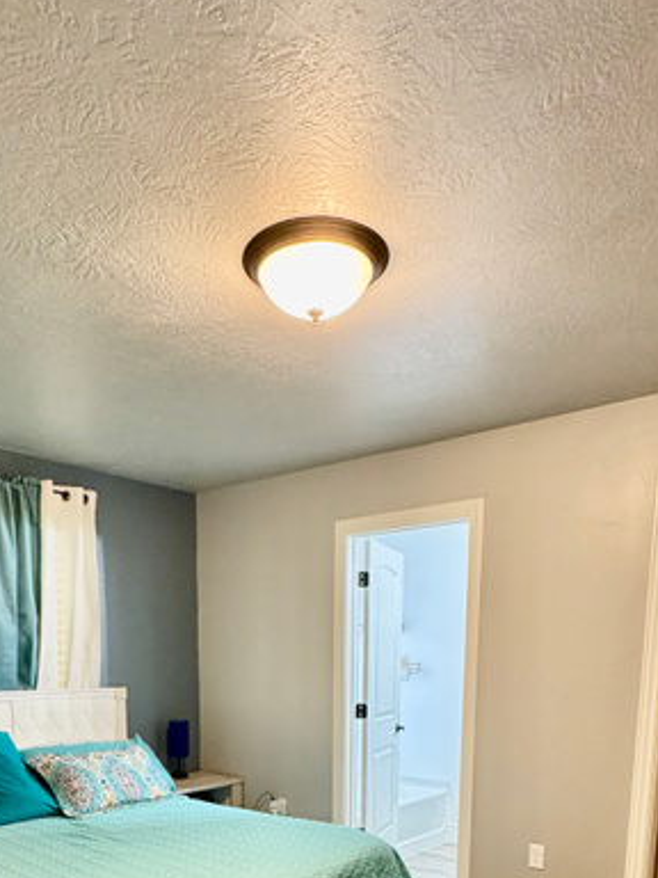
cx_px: 276
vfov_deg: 55.8
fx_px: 710
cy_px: 773
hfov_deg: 49.5
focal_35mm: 28
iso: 400
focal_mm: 2.22
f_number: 2.2
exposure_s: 1/60
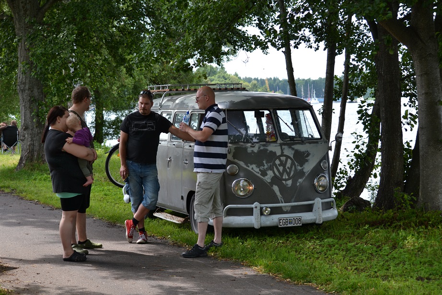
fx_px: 1013
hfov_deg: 24.6
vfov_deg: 16.6
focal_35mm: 82
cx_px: 221
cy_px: 148
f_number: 5.6
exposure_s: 1/125
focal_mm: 55
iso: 100
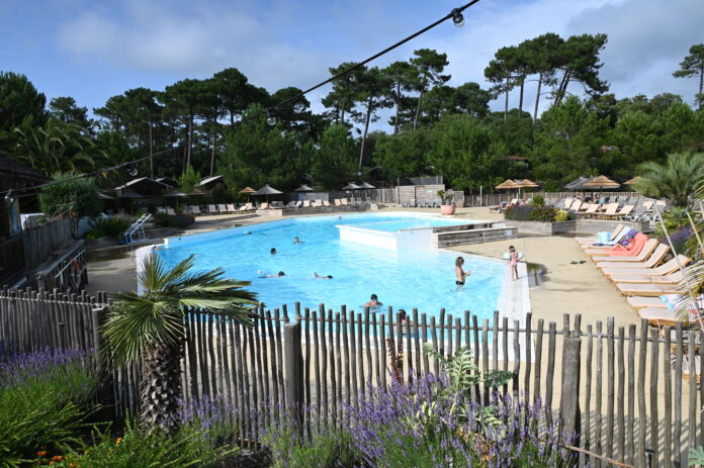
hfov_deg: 73.8
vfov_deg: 53.1
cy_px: 234
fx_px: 469
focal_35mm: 24
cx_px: 352
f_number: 9
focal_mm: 24
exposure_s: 1/8000
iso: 4000
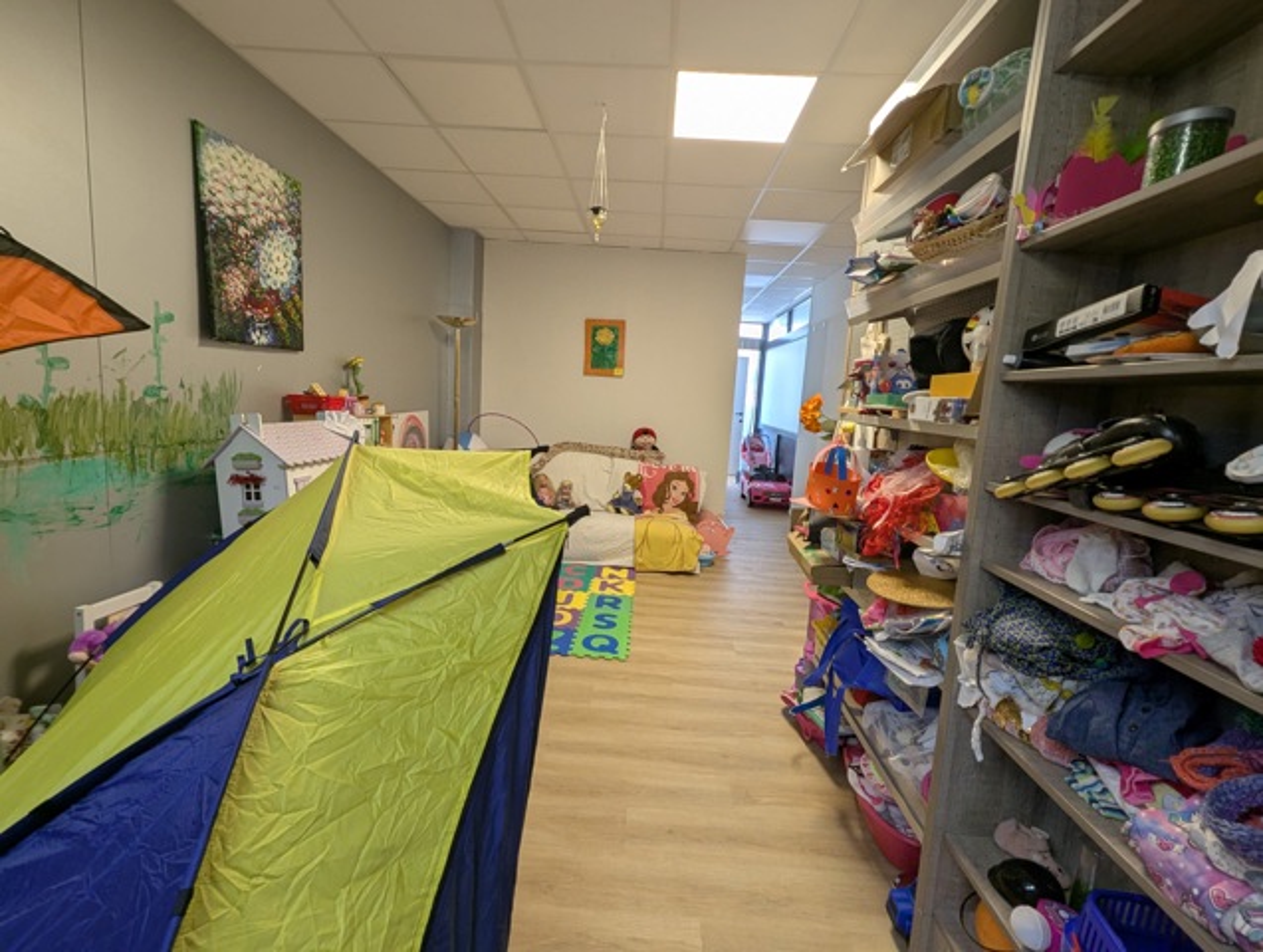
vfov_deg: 90.1
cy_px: 476
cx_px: 632
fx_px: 475
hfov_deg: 106.1
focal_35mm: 13
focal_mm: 1.95
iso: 79
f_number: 2.2
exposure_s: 1/25
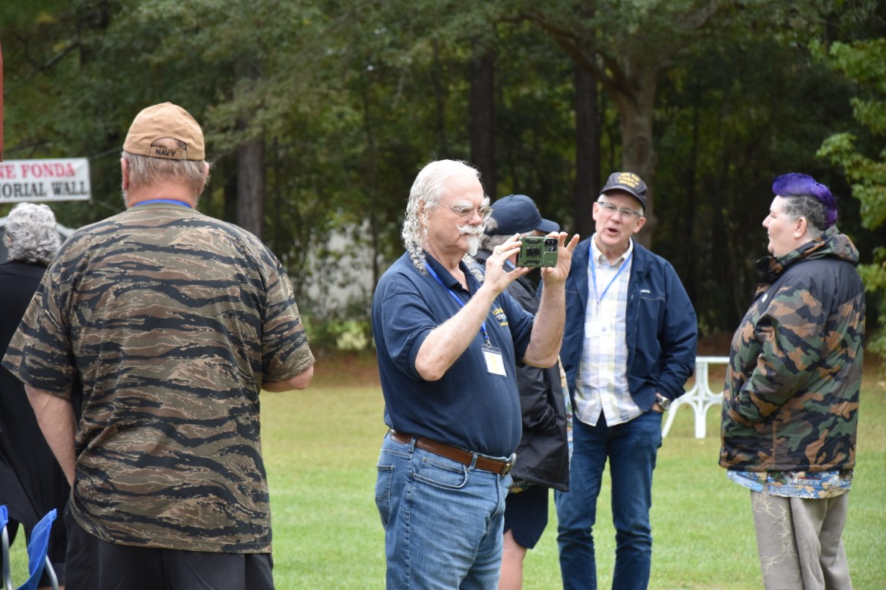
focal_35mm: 158
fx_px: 3876
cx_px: 443
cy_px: 295
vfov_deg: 8.7
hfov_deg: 13.0
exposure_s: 1/250
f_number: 5.6
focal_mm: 105
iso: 400
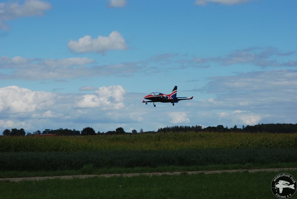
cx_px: 148
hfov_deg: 19.4
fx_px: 868
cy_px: 100
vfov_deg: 13.1
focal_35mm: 105
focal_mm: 70
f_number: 6.3
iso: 100
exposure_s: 1/640
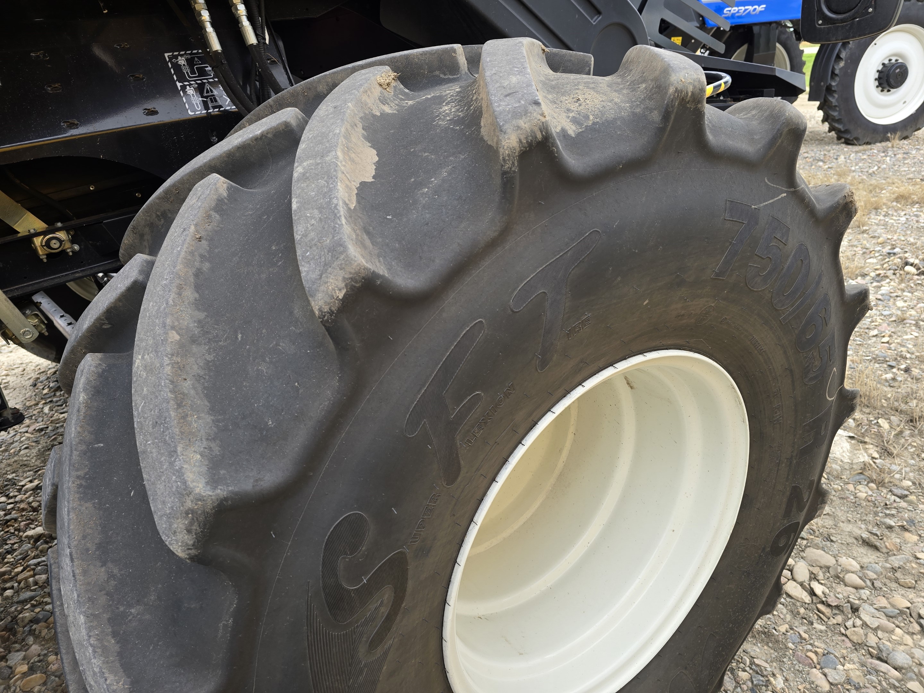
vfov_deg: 58.9
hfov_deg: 73.9
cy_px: 346
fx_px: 614
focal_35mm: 23
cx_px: 462
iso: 20
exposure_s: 1/180
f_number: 1.7
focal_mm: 6.3
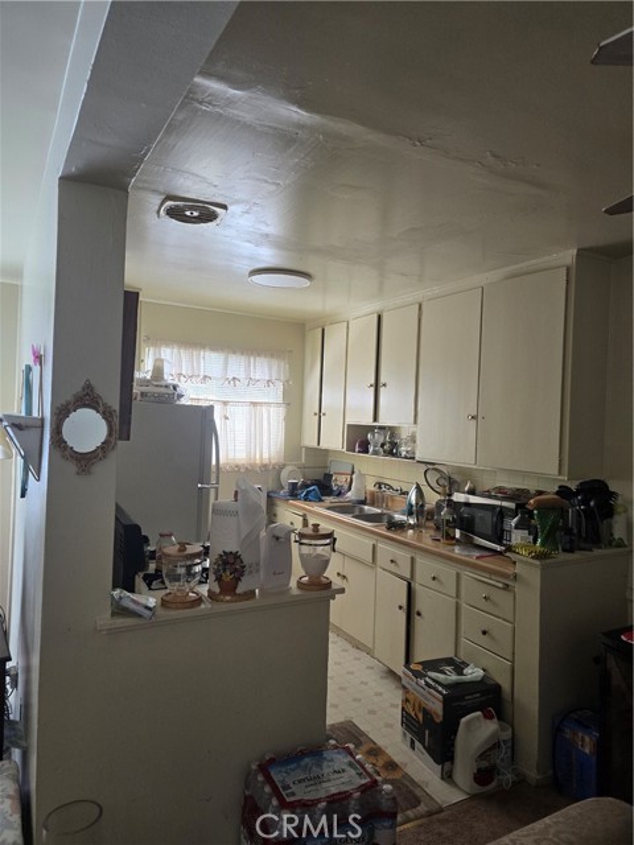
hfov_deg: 58.9
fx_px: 562
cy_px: 422
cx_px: 317
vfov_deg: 73.9
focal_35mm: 23
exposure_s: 1/120
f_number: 1.7
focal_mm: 6.3
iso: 200
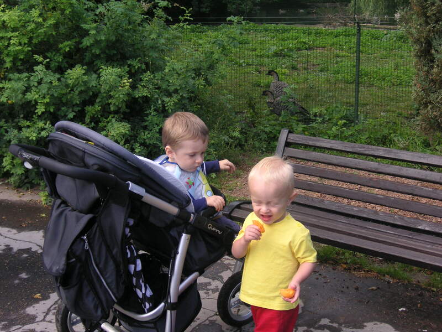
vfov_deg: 29.1
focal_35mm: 50
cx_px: 221
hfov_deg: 38.2
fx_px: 638
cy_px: 166
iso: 50
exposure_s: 1/180
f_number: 3.4
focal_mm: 8.4
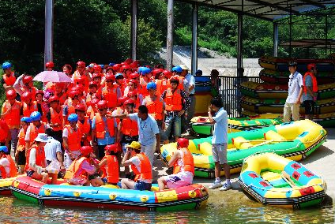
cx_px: 160
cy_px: 107
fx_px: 816
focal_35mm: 88
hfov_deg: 23.2
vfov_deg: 15.7
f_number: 8
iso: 100
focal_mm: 55
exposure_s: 1/250
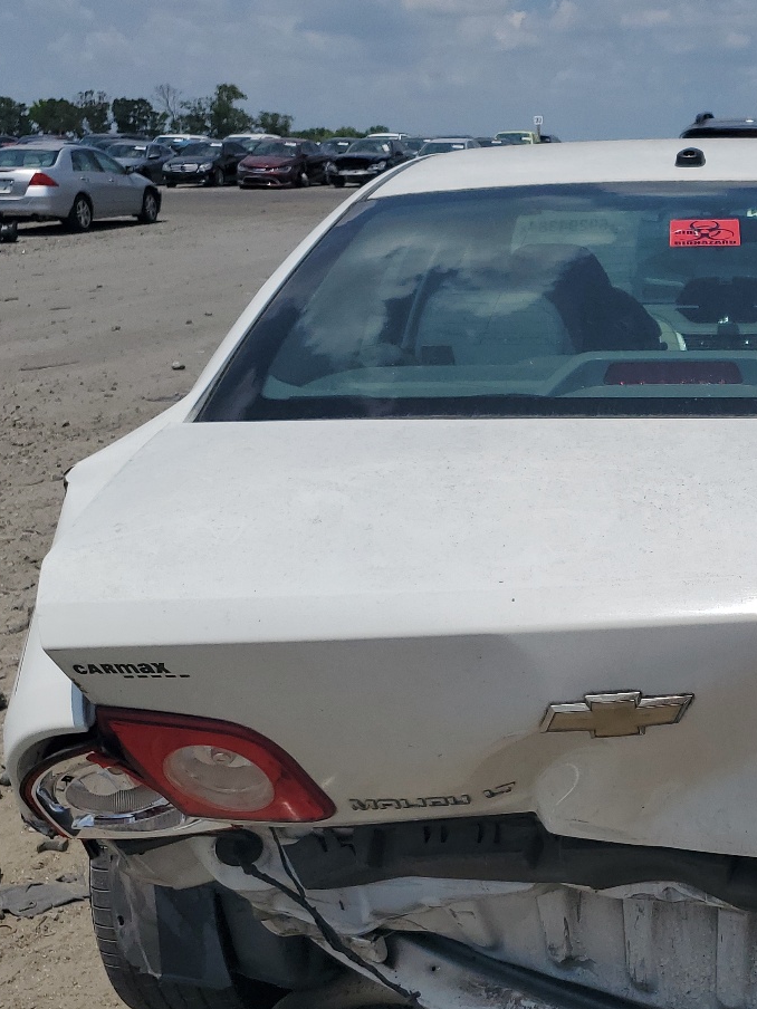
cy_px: 652
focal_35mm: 46
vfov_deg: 40.8
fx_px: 1341
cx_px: 698
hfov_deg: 30.0
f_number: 1.5
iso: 51
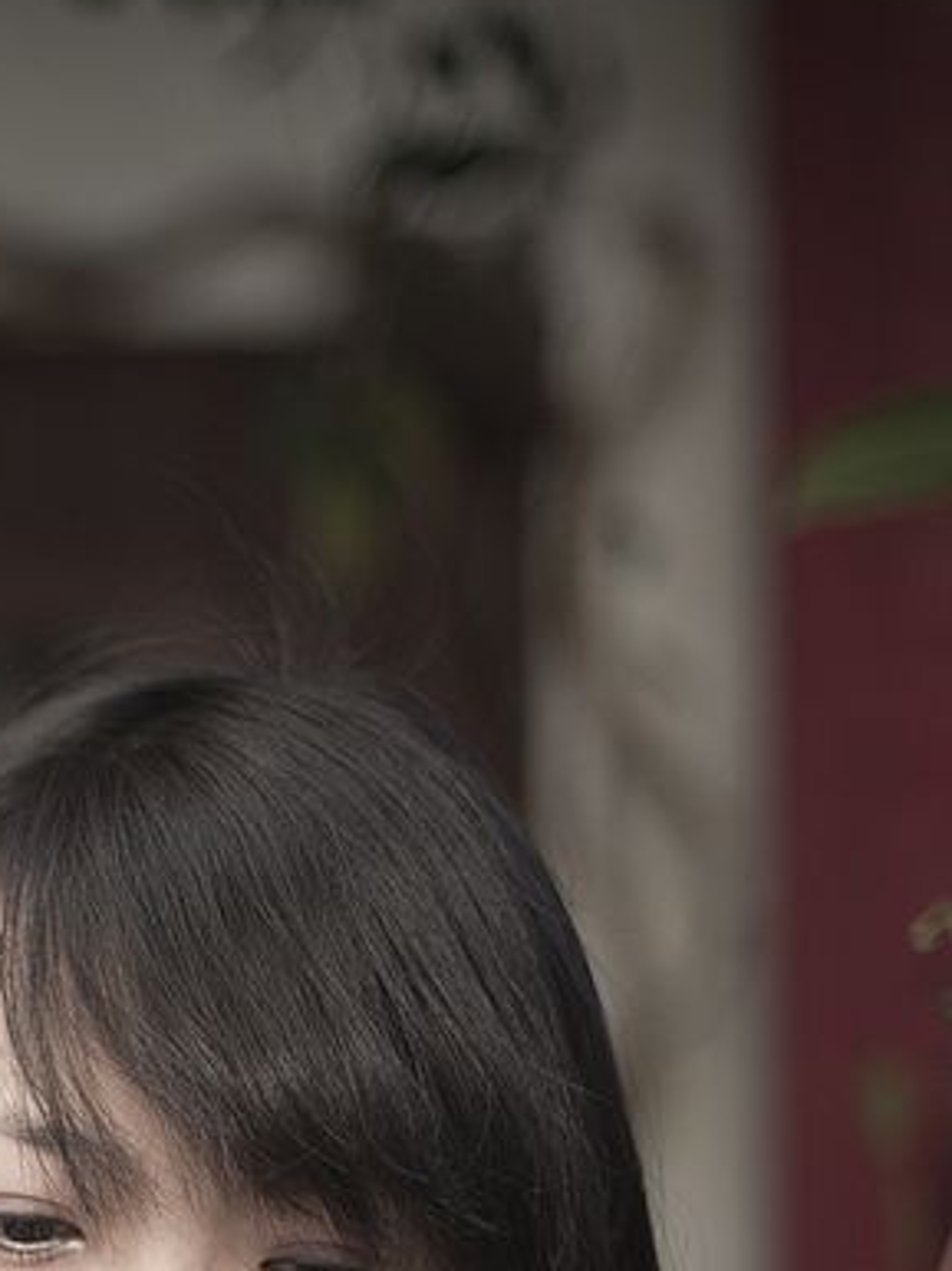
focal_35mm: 162
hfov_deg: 8.9
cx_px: -488
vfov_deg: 12.0
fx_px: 5947
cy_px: 1325
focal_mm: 50
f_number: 1.4
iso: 200
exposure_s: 1/2000
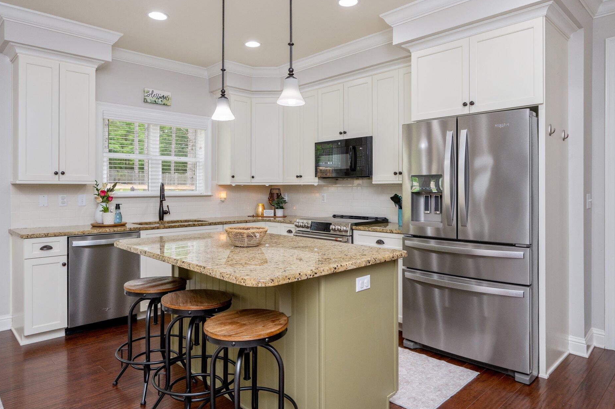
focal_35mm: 23
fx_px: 385
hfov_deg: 77.2
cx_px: 297
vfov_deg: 55.9
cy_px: 189
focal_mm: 20.5
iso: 500
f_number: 9
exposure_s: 1/30
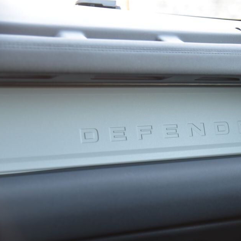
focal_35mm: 90
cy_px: 129
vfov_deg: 19.3
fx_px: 709
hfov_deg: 19.1
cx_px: 187
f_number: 4
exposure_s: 1/25
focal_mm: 65
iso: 500
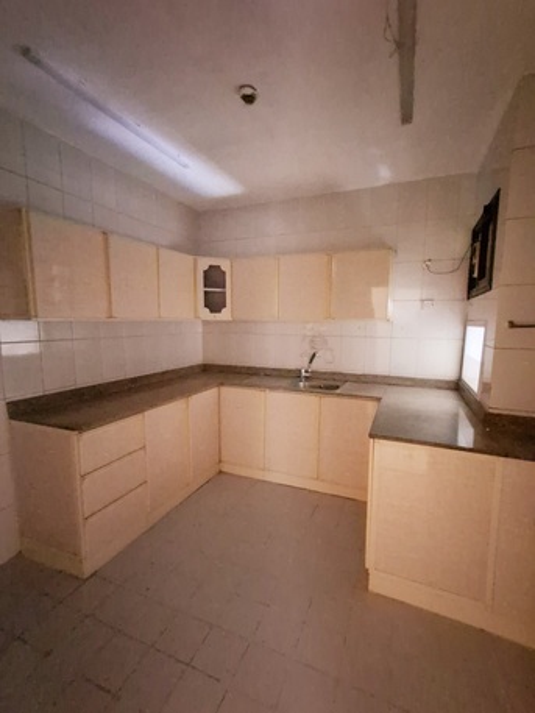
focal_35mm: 16
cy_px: 356
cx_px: 268
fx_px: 330
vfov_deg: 94.5
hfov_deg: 78.1
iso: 1250
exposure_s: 1/4
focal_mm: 1.64
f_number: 2.2
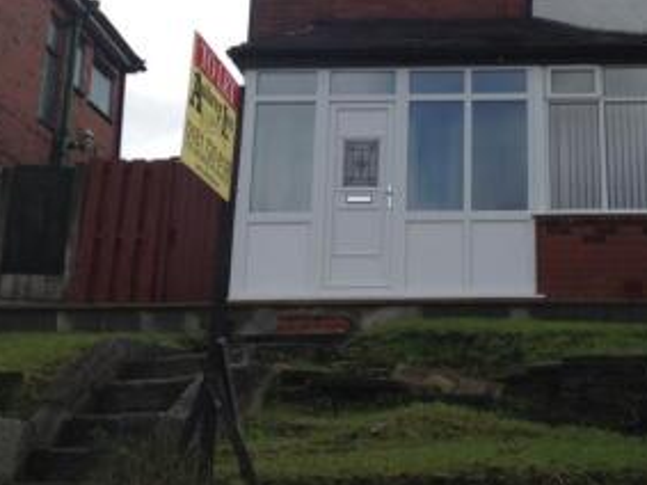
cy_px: 79
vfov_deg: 20.1
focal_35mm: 72
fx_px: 1345
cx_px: 504
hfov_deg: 26.6
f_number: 2.4
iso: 64
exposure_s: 1/1623
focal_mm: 4.28
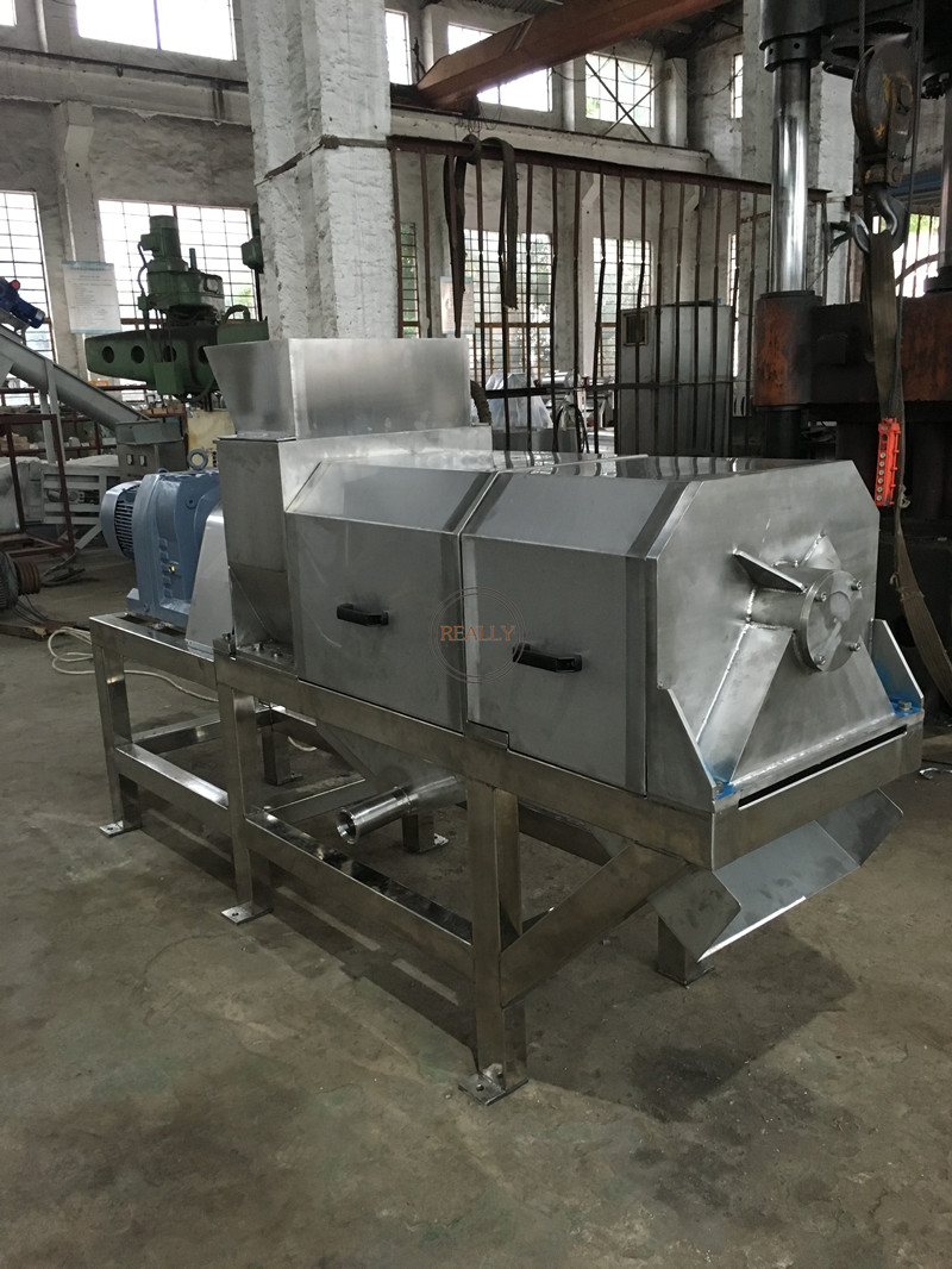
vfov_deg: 61.6
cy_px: 634
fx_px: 1063
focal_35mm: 29
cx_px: 476
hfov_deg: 48.2
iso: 250
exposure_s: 1/33
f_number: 2.2
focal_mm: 4.15
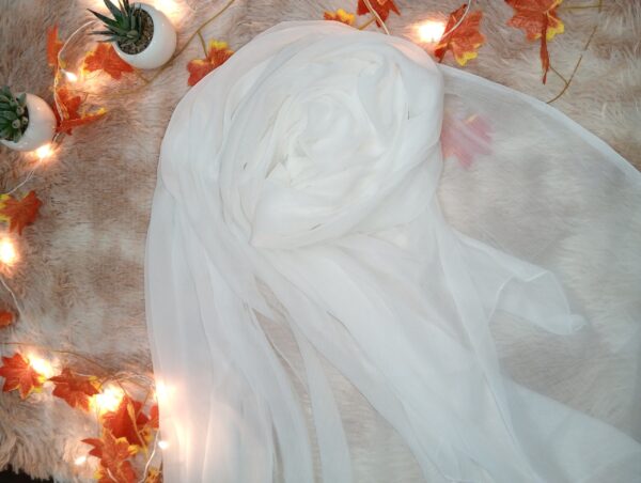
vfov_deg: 49.9
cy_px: 242
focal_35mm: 28
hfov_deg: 63.4
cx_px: 320
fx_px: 519
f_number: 1.8
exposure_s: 1/33.3
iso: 246
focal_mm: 3.98
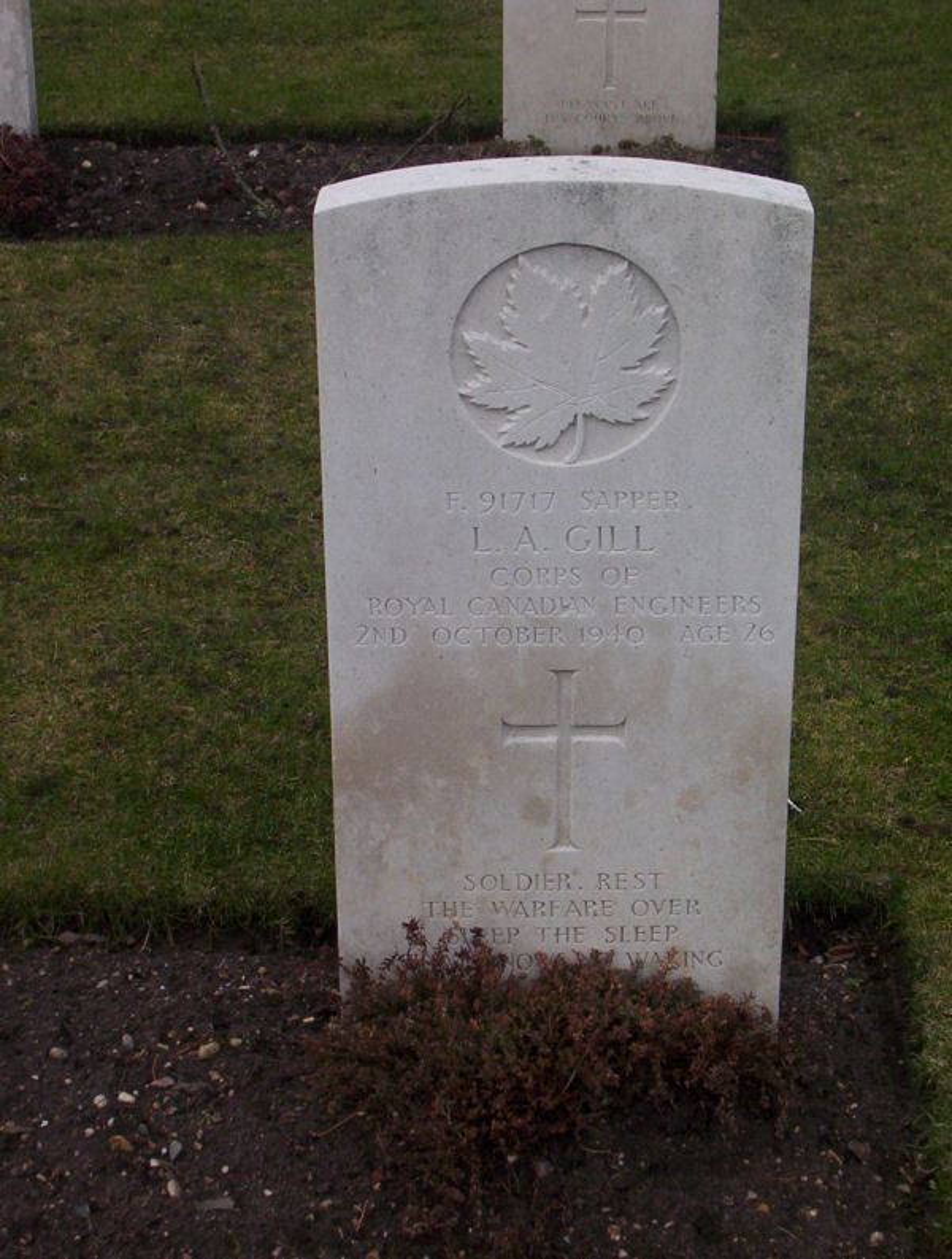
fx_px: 2954
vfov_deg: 24.0
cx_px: 476
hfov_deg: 18.3
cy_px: 630
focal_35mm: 81
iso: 100
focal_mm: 10.76
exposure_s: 1/314
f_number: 3.62
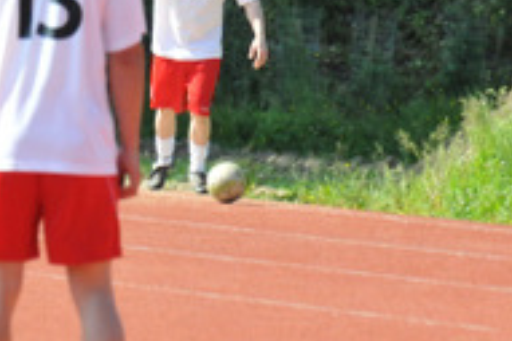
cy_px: -21
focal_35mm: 568
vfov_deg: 2.4
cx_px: 110
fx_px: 8075
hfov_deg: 3.6
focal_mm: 145
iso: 1600
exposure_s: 1/1250
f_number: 8
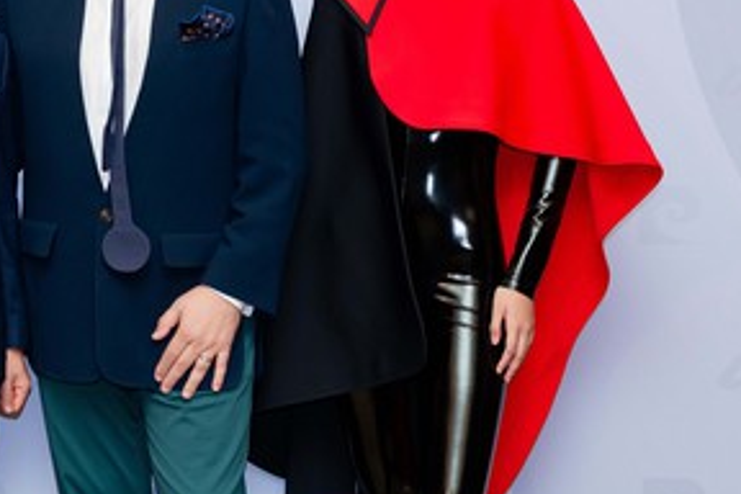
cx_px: 26
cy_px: 89
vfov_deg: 16.9
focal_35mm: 80
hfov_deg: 24.4
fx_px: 1647
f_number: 4.5
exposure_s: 1/160
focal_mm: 36
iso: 1000
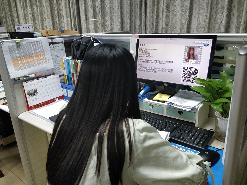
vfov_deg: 56.8
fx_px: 171
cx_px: 124
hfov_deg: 71.6
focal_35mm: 24
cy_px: 92
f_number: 1.7
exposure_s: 1/50
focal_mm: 4.1
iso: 800
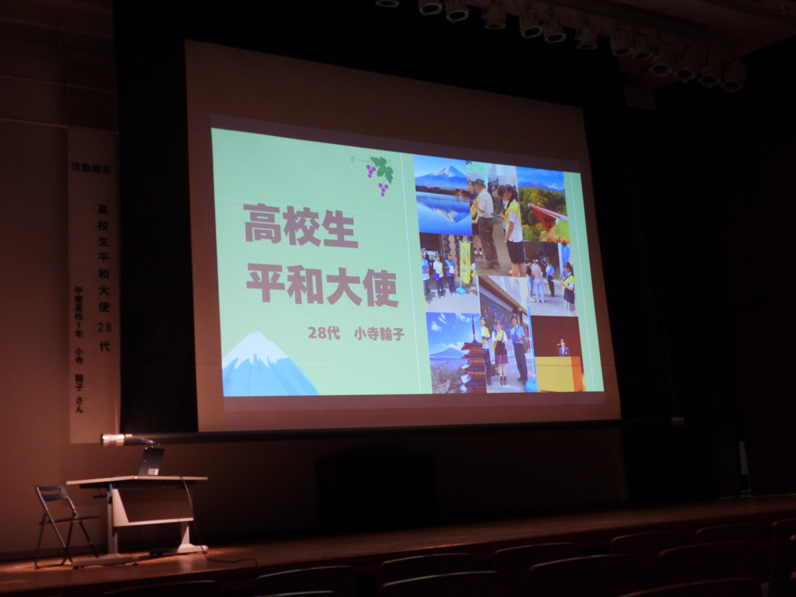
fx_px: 989
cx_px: 398
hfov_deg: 43.9
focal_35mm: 43
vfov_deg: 33.6
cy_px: 298
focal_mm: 7.7
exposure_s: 1/30
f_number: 3.2
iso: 400
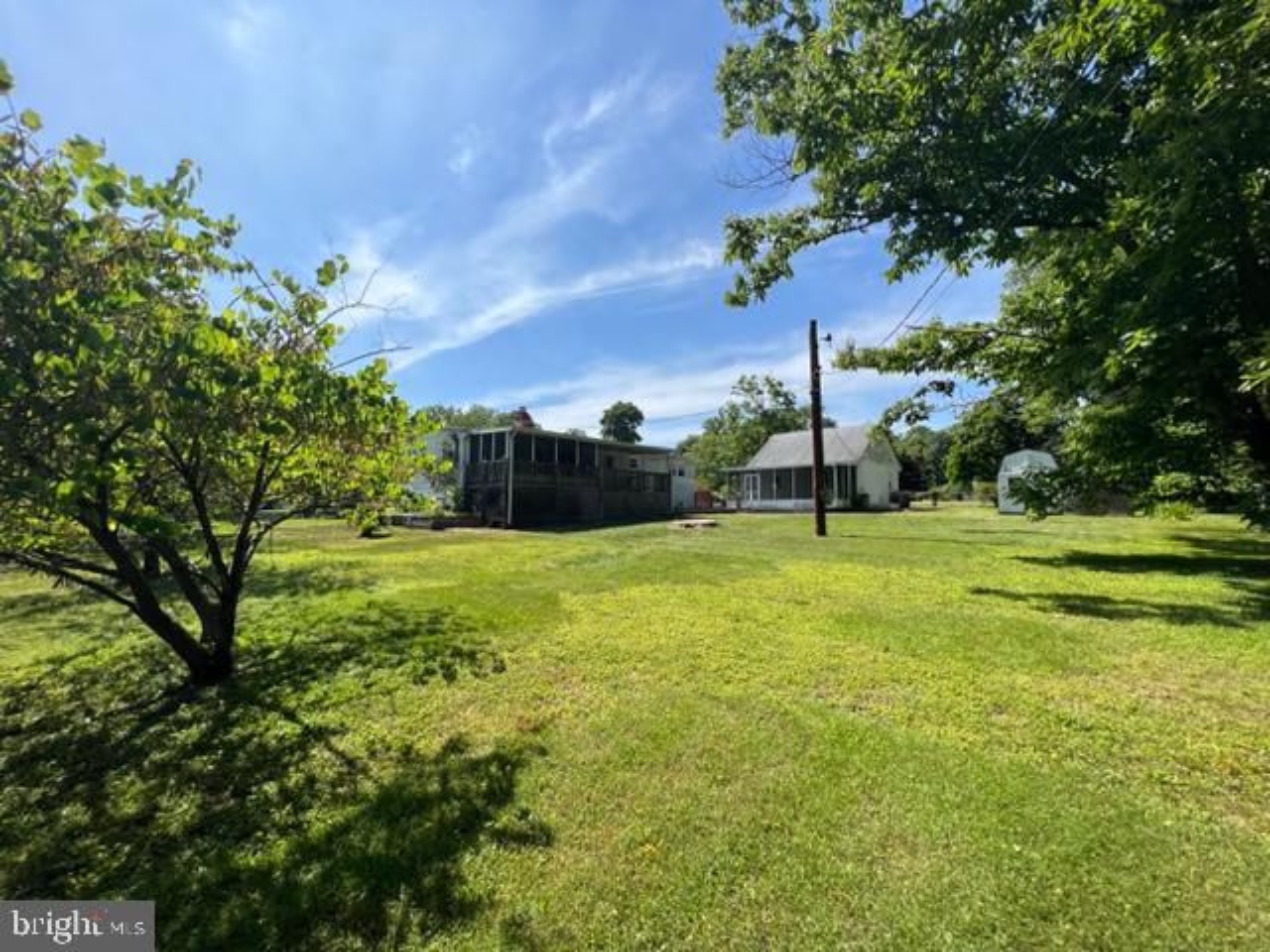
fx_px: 477
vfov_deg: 89.9
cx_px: 635
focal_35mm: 13
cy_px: 476
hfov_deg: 106.2
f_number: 1.8
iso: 32
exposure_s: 1/2016
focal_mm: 1.57
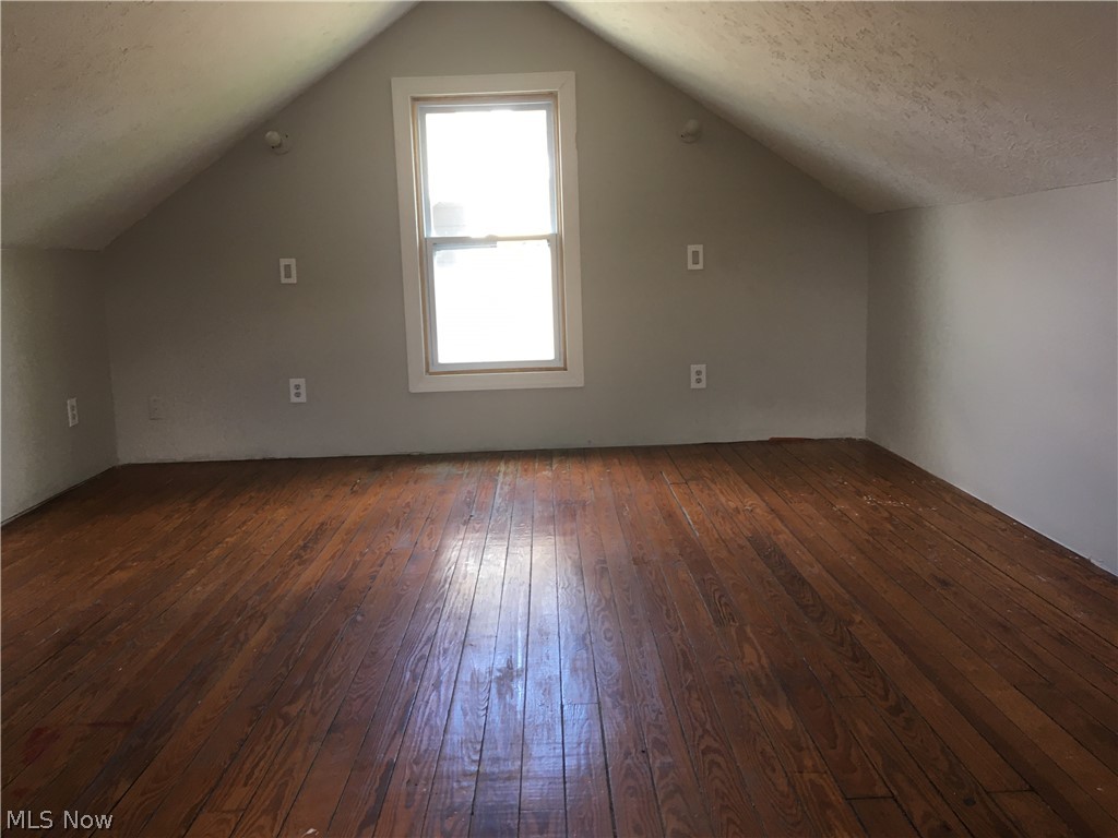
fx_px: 937
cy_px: 419
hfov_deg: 61.7
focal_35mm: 29
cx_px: 559
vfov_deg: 48.2
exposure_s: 1/30
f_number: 2.2
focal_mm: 4.15
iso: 64
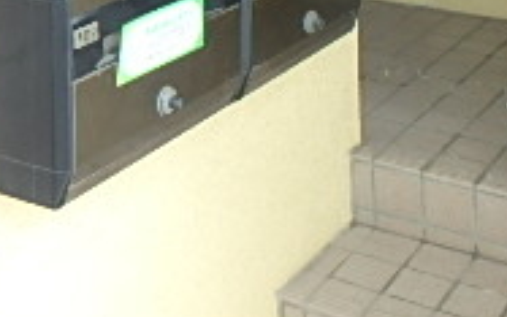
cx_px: 222
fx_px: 1050
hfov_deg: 27.1
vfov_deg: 15.2
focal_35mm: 76
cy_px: -228
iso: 125
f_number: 3.5
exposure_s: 1/60
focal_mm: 3.7
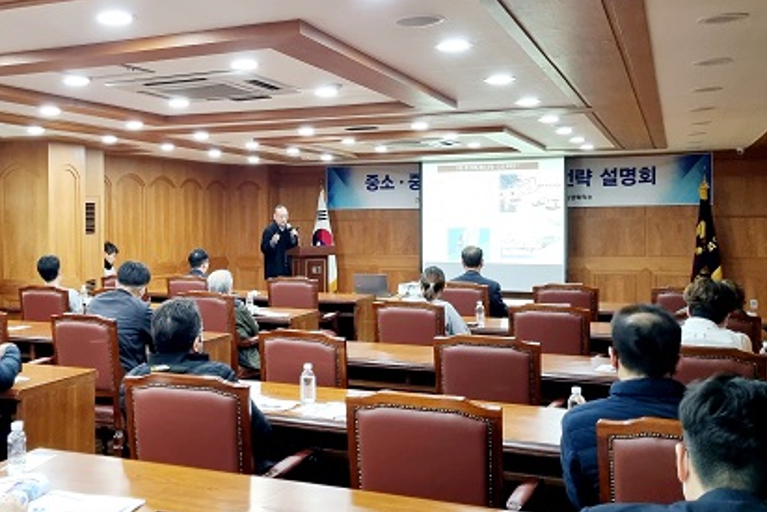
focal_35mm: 42
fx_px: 895
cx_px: 205
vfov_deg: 31.8
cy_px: 210
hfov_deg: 45.0
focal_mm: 5.4
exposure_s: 1/120
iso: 320
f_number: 1.8
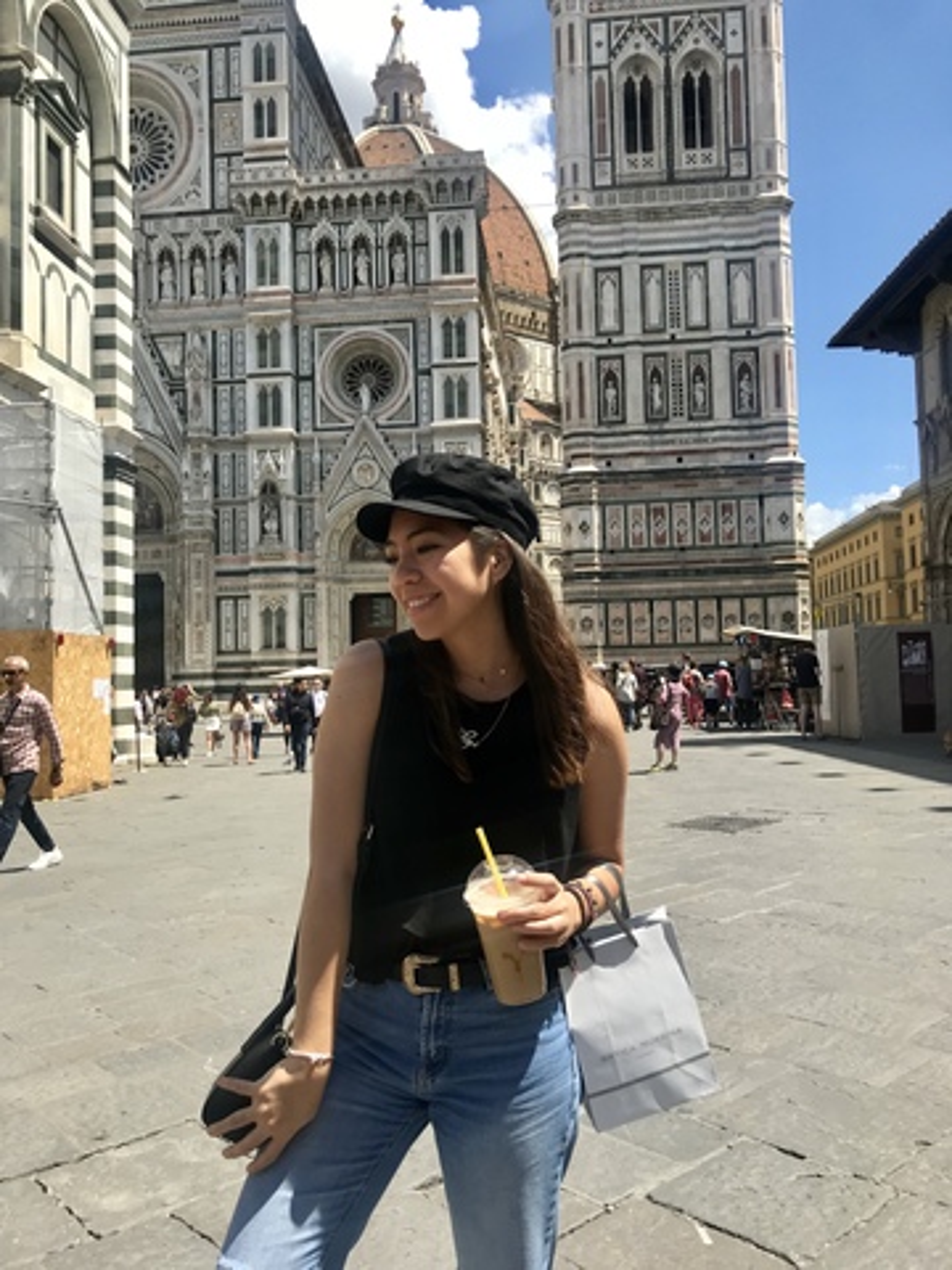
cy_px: 635
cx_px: 476
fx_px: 1027
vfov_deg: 63.4
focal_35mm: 28
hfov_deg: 49.7
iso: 20
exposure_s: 1/1520
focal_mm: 3.99
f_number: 1.8
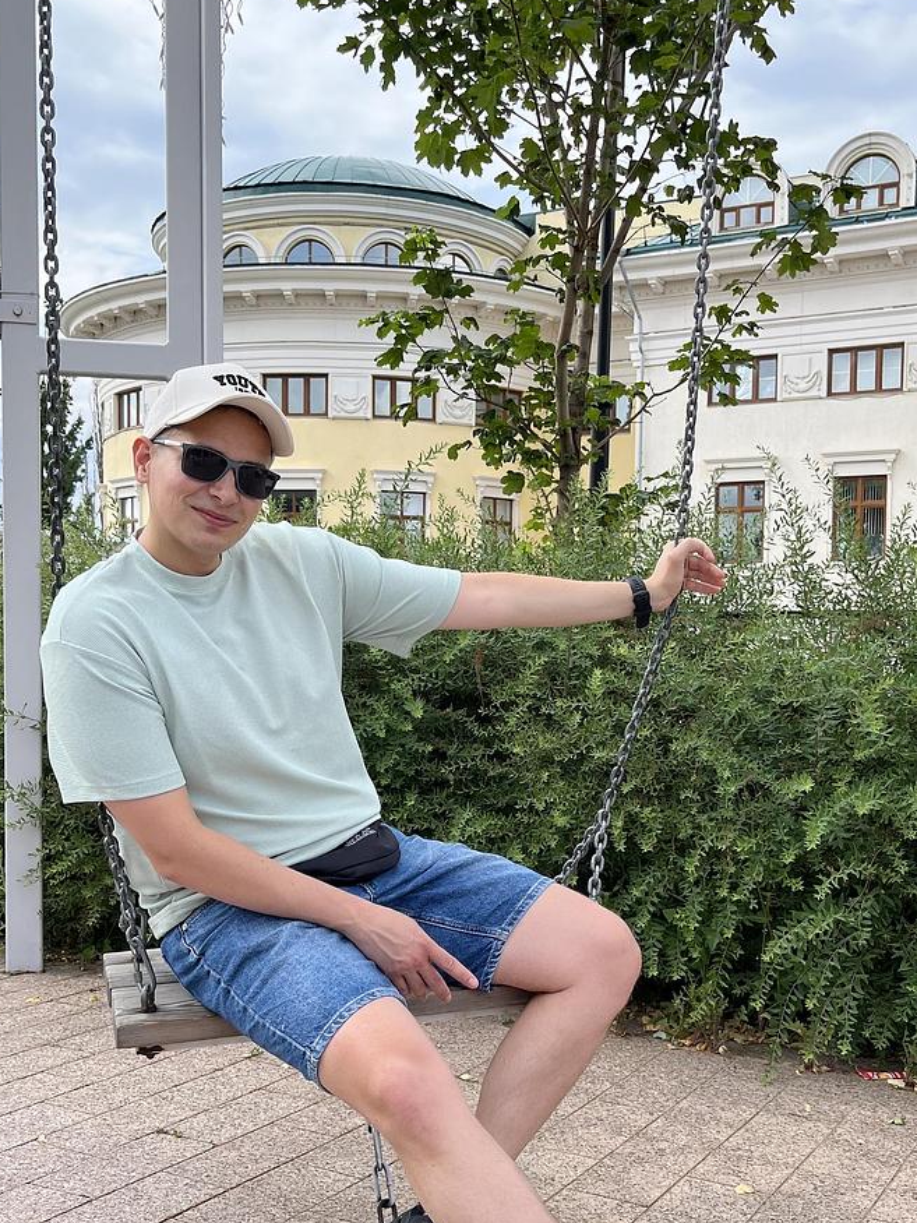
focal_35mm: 38
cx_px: 470
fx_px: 1342
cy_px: 694
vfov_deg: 48.8
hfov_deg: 37.7
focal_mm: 5.1
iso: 50
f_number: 1.6
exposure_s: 1/1957
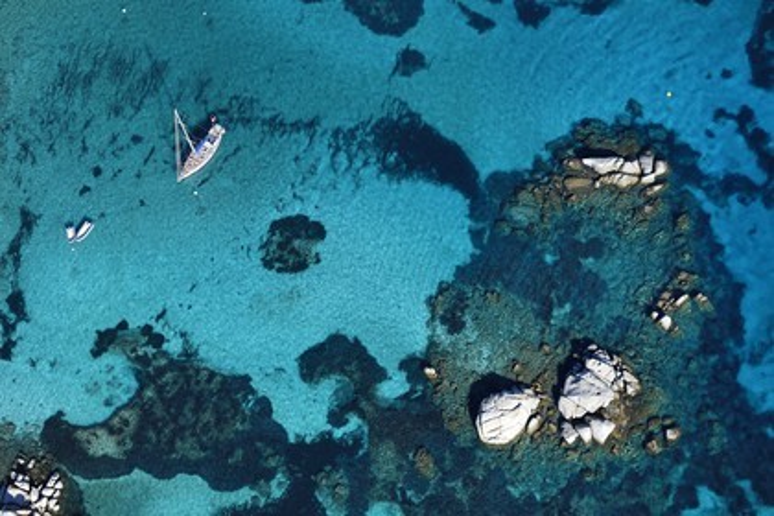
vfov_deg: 19.5
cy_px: 258
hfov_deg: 28.8
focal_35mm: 70
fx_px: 1505
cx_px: 387
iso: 320
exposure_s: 1/1000
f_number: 5.6
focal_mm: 70
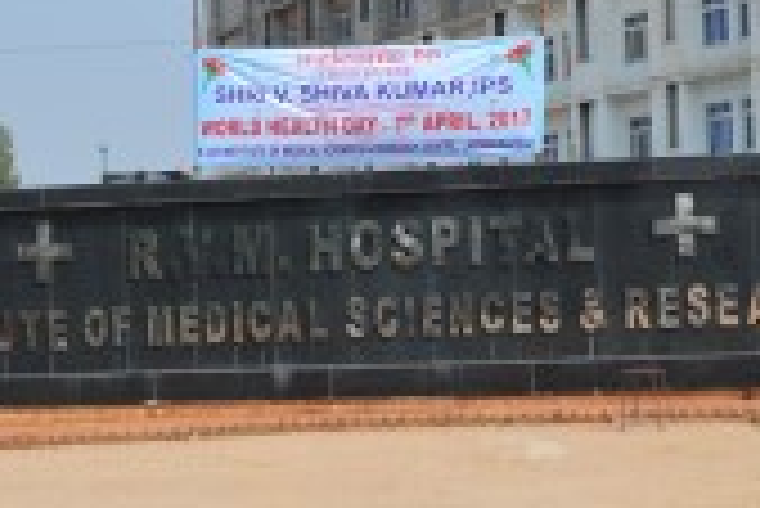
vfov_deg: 17.5
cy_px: 279
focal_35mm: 78
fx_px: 1648
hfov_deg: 26.0
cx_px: 414
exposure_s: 1/250
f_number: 8
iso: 100
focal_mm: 22
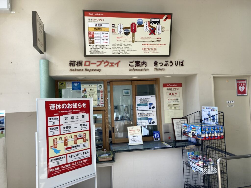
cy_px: 94
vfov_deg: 49.7
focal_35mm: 28
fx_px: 203
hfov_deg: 63.4
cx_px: 126
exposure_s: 1/100
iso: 20
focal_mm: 3.99
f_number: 1.8
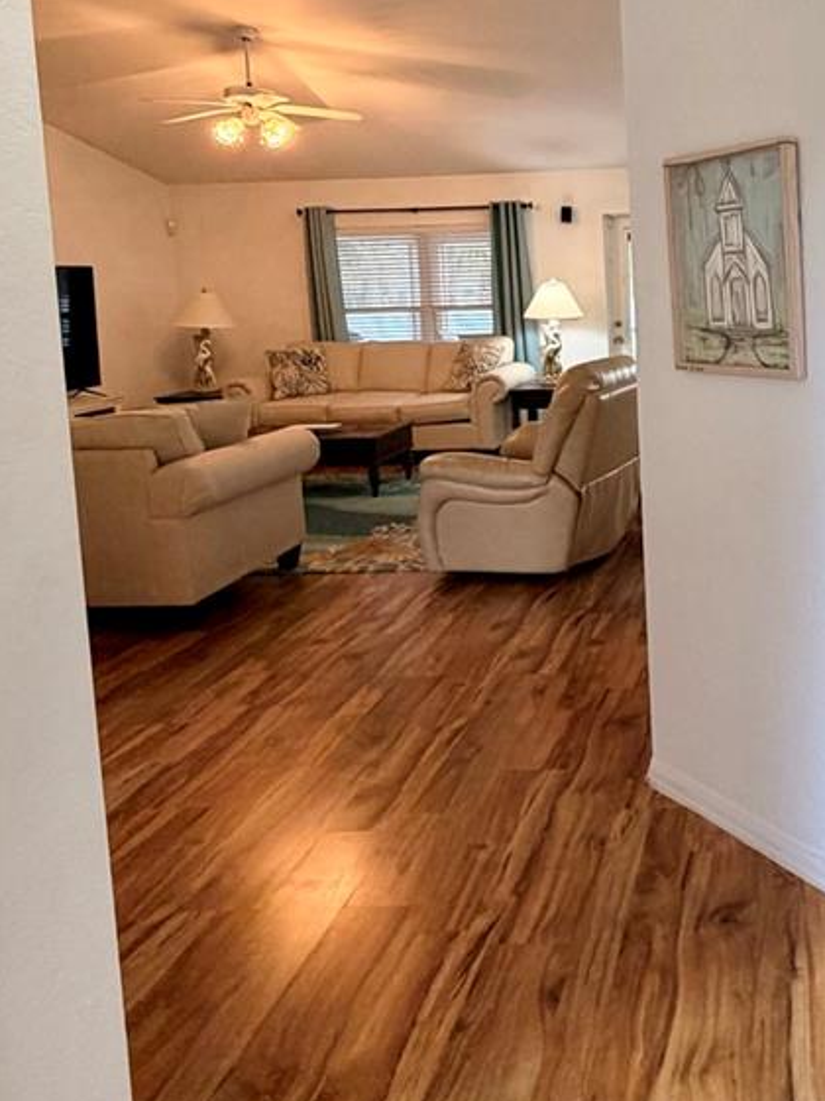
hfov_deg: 42.9
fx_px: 953
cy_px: 356
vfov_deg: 58.4
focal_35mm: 30
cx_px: 739
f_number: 2.2
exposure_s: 1/60
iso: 250
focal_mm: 2.22
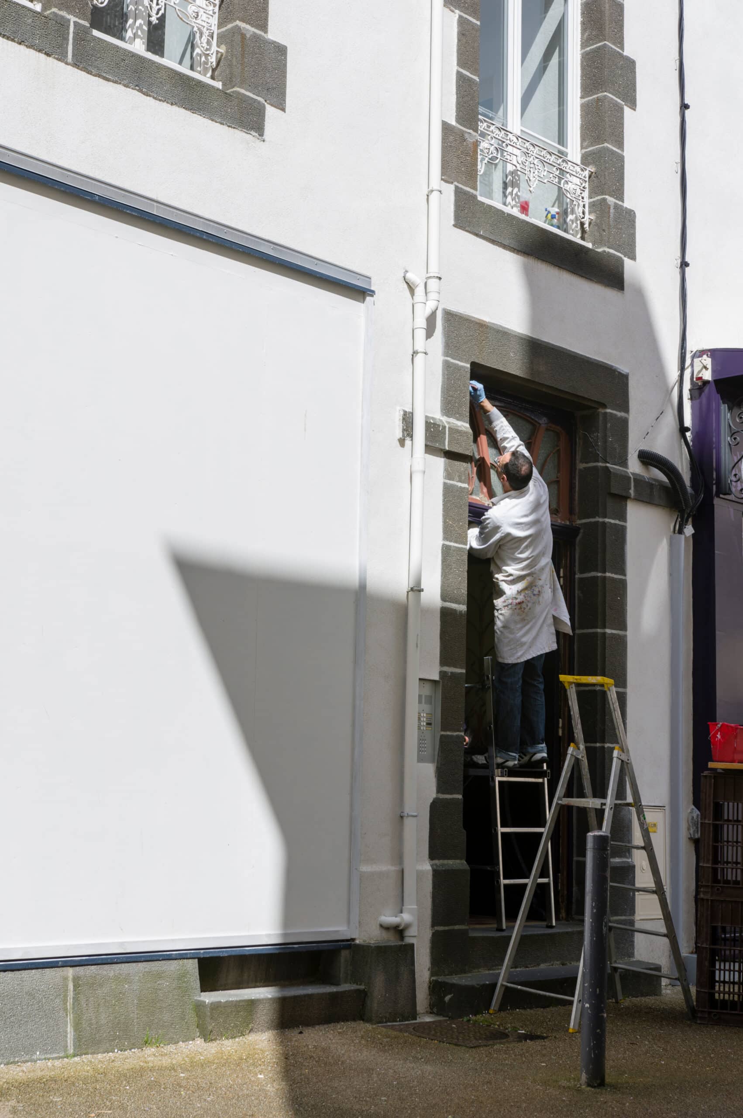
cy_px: 559
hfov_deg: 25.9
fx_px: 1613
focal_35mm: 52
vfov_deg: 38.2
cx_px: 372
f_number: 7.1
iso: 100
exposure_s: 1/125
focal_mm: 35
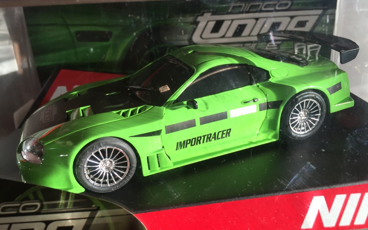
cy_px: 109
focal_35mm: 31
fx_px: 311
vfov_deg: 40.6
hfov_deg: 61.2
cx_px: 185
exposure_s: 1/119
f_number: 2.2
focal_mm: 4.15
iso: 32
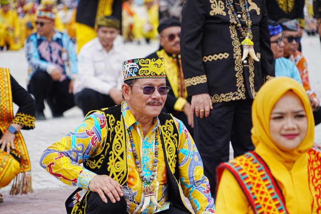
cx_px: 160
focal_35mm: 216
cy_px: 107
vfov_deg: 6.4
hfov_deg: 9.5
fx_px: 1927
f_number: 6.3
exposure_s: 1/200
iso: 125
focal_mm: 216
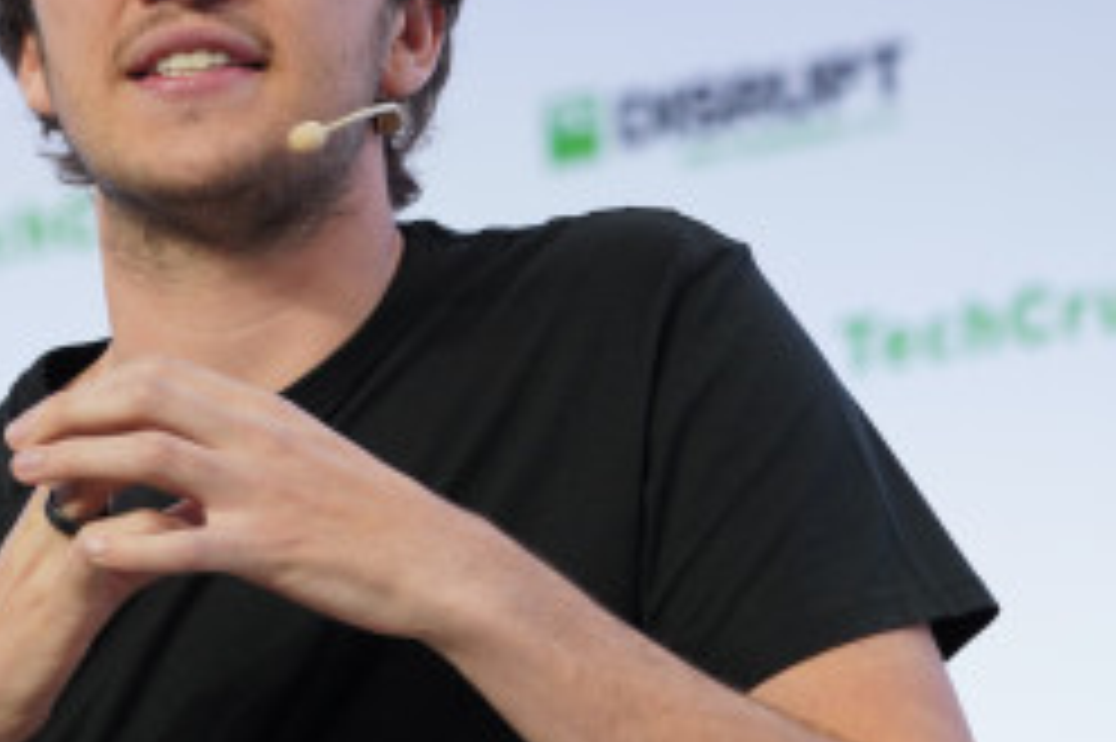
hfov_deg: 4.7
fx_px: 13569
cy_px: 144
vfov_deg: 3.1
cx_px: -4
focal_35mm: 438
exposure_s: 1/320
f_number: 5.6
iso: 1600
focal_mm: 181
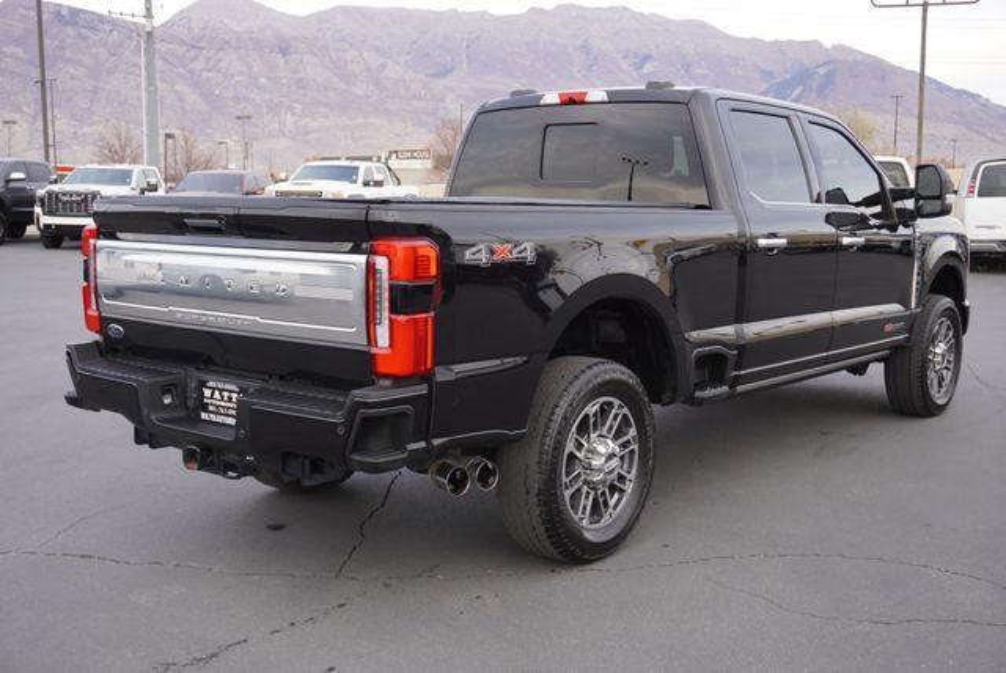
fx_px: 1133
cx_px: 503
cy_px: 336
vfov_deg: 33.1
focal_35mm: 40
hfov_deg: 47.9
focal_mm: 27
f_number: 4.5
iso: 250
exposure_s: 1/160
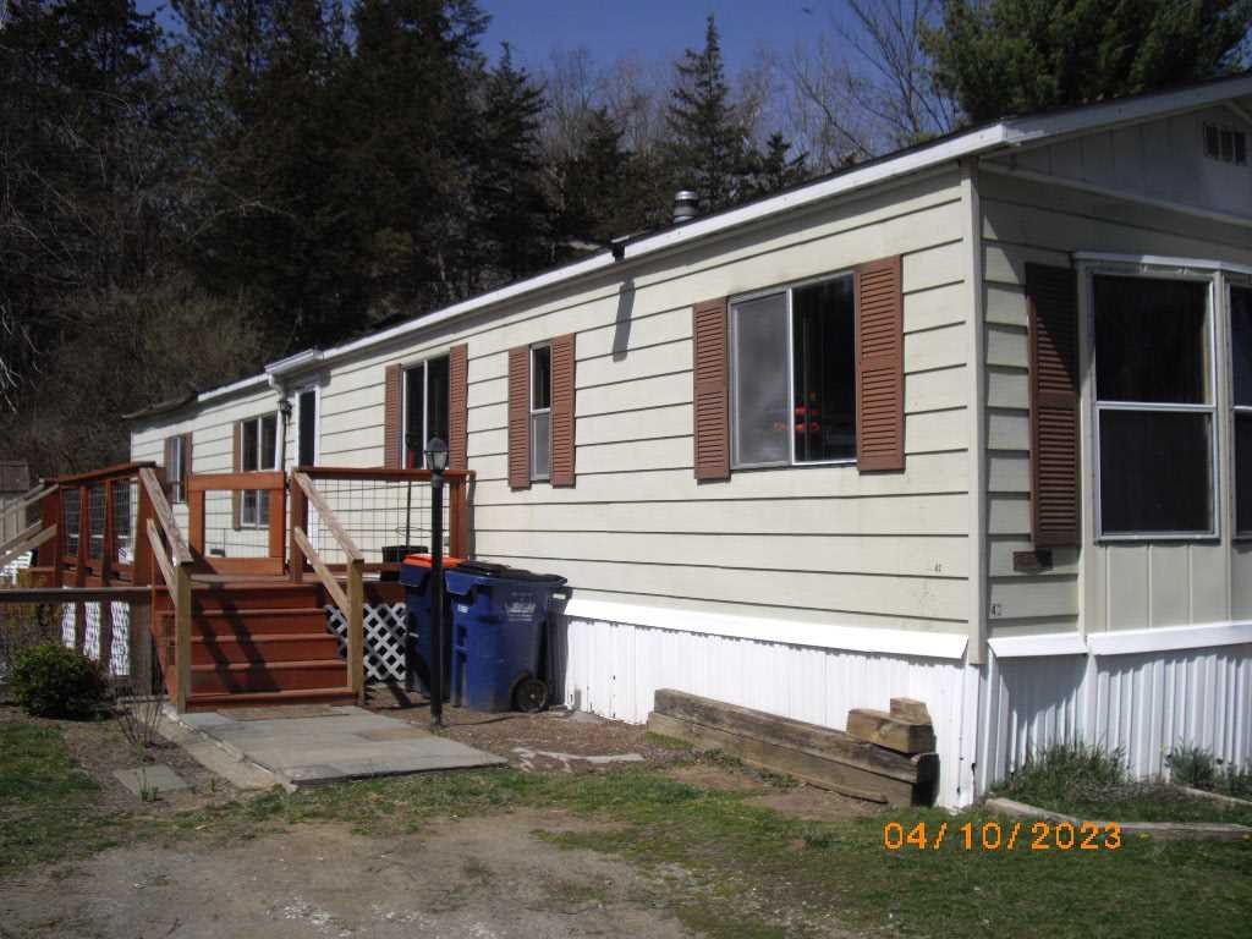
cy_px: 470
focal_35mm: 38
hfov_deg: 49.0
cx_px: 626
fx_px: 1374
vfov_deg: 37.7
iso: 64
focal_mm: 7.9
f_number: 8
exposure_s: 1/250
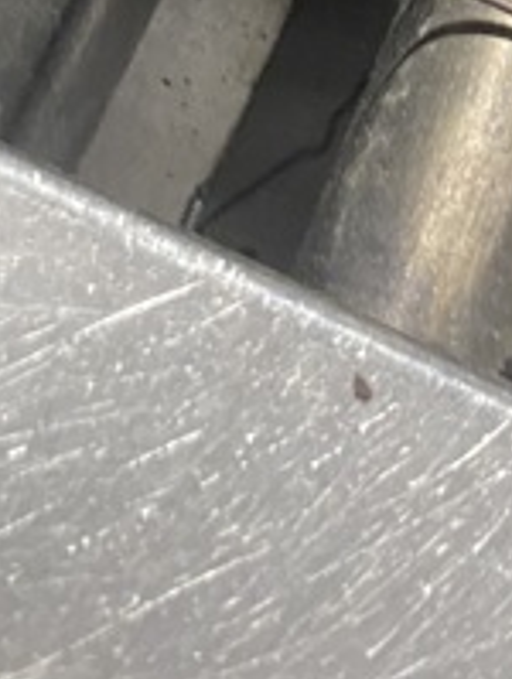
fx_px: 2084
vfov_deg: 15.2
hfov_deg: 13.9
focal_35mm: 106
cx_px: 396
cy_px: -647
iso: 800
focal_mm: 4.25
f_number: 1.8
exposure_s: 1/30
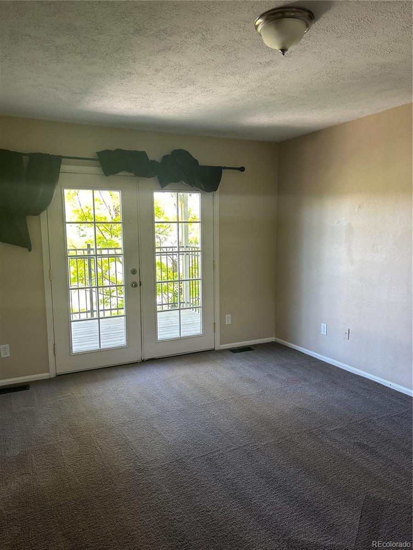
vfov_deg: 67.3
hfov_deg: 53.1
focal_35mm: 26
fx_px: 414
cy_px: 275
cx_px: 206
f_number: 1.5
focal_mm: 5.7
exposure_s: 1/121
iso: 125
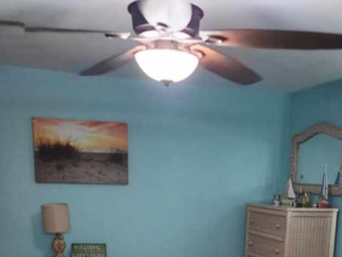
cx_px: 218
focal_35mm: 52
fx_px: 514
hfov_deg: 36.6
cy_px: 288
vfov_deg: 25.8
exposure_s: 1/120
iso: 500
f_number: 1.8
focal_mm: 6.4
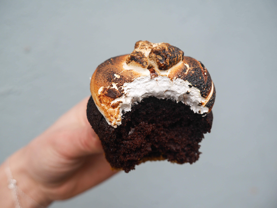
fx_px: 256
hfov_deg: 56.8
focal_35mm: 32
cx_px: 138
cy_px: 104
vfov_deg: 44.2
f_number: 4.5
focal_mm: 16
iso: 200
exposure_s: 1/160
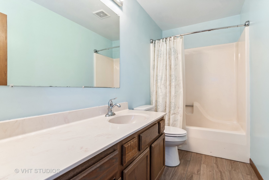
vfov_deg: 67.4
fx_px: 134
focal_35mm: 18
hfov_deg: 90.0
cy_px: 90
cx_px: 134
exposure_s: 1/8
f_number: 9.5
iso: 200
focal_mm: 18
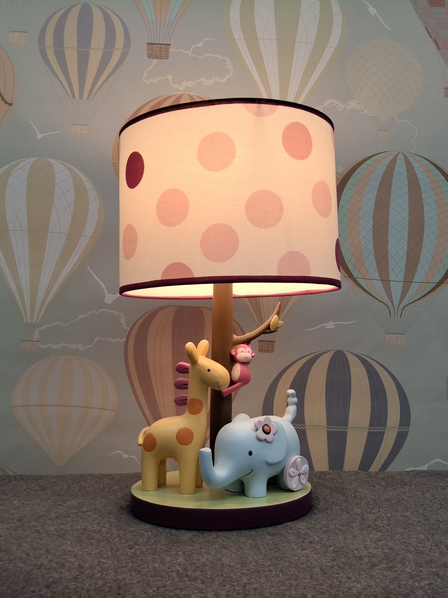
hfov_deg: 54.9
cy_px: 299
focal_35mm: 25
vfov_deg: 69.4
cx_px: 224
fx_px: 431
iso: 125
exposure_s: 1/120
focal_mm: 3.08
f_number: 2
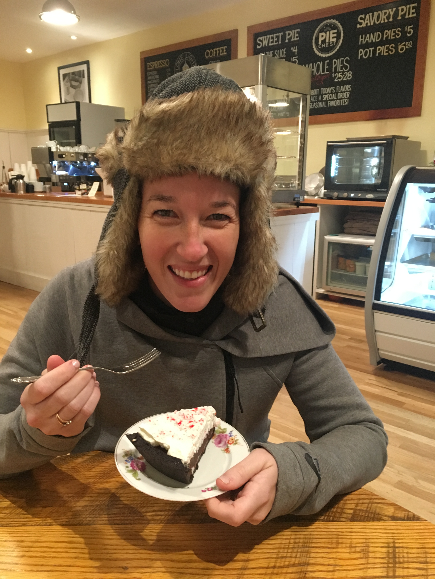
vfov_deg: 61.7
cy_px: 290
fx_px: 486
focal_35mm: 29
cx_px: 218
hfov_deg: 48.2
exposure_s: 1/20
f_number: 2.2
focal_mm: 4.15
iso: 200
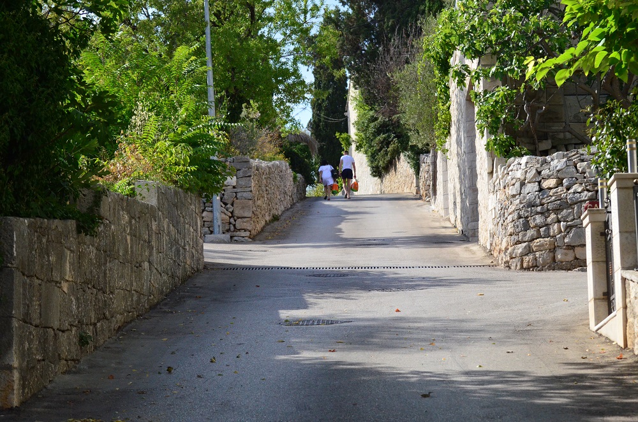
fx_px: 1857
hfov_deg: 19.5
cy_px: 211
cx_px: 319
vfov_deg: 13.0
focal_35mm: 105
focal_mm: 70
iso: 2000
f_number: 5.6
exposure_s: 1/6400
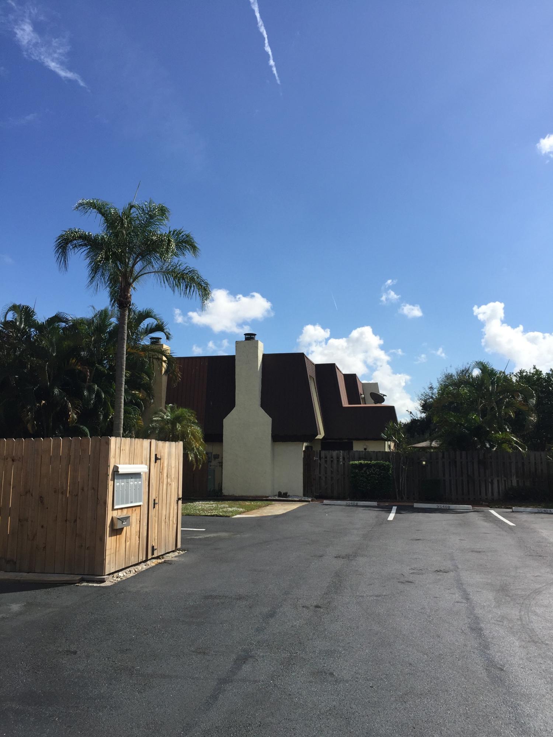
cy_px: 368
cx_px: 276
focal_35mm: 29
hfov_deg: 48.2
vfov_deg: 61.7
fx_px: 618
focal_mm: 4.15
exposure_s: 1/3049
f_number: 2.2
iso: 32
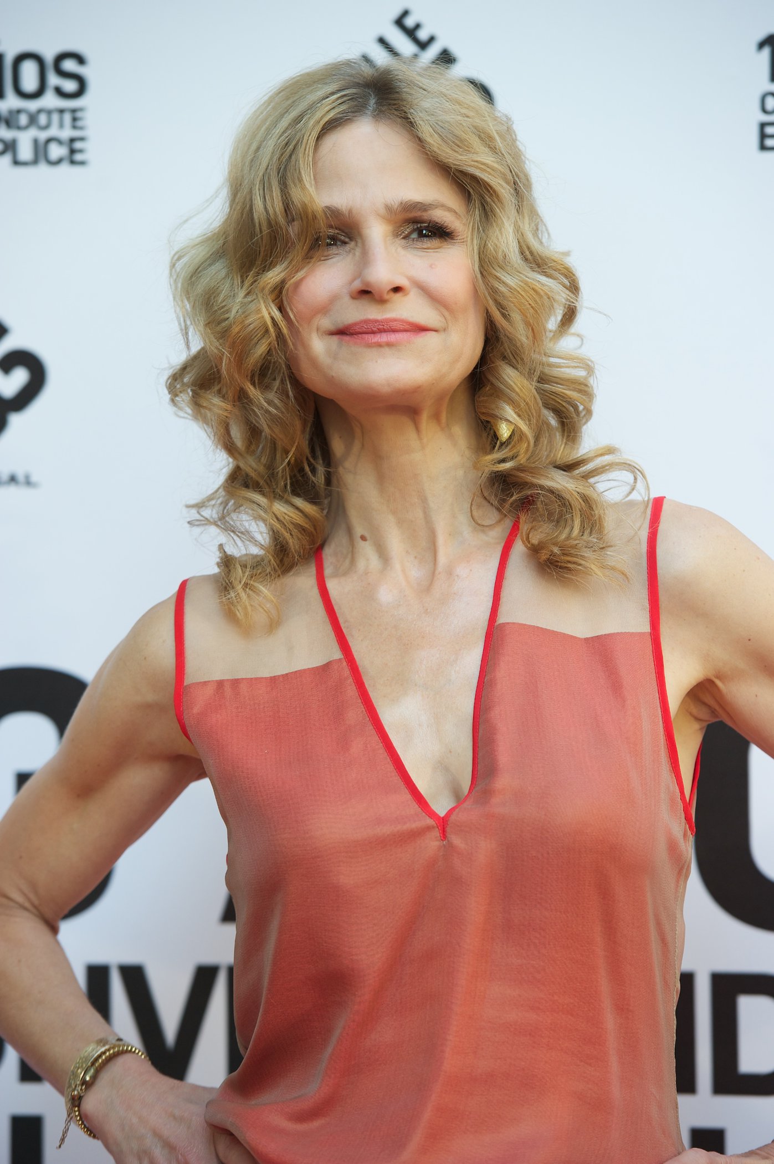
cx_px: 387
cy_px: 582
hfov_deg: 9.1
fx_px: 4844
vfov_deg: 13.7
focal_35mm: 150
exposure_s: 1/250
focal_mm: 150
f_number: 4.5
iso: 800
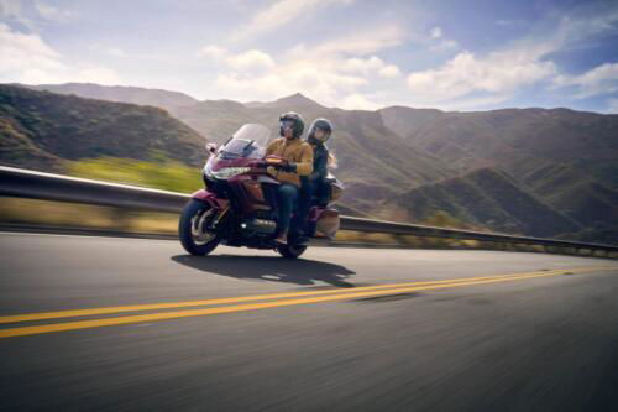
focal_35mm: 34
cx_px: 309
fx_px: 583
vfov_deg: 38.9
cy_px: 206
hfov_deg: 55.8
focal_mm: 34
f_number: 10
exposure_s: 1/30
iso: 100
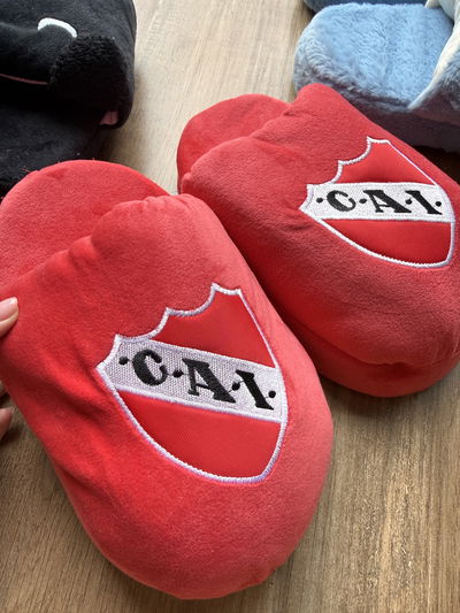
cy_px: 306
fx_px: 443
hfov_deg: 54.9
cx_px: 230
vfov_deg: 69.4
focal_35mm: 25
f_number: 2.2
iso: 40
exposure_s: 1/126
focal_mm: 2.22
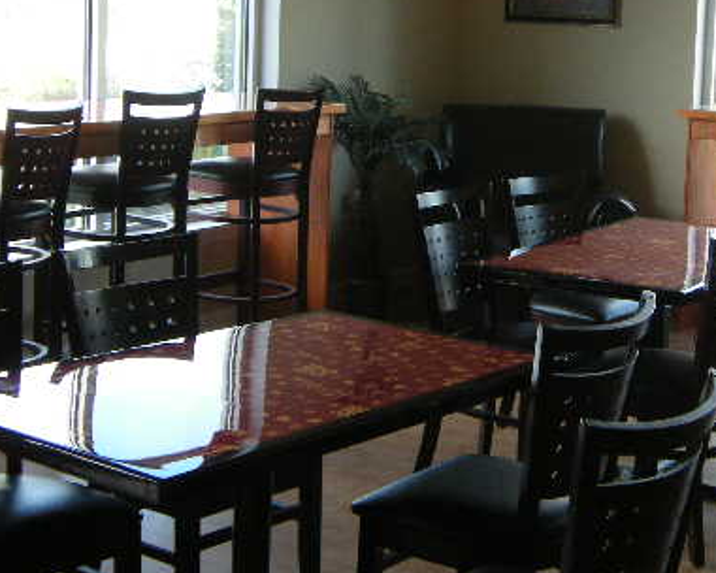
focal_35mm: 74
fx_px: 1568
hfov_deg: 25.5
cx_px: 503
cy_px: 170
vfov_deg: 20.6
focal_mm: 7.5
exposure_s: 1/60
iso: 193
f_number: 3.5
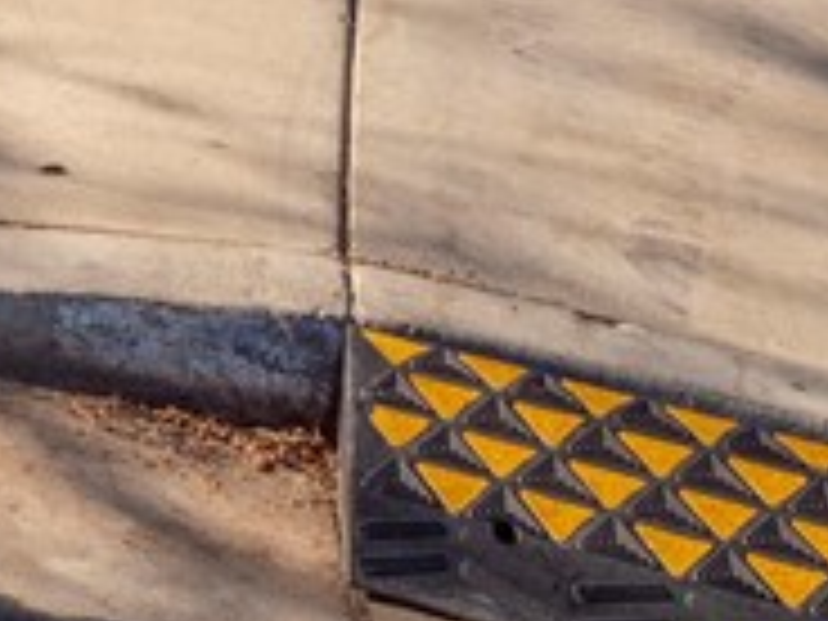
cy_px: -806
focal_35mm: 89
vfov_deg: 13.1
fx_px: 2129
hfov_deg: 15.5
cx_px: -994
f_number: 7.1
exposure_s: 1/400
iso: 400
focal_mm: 8
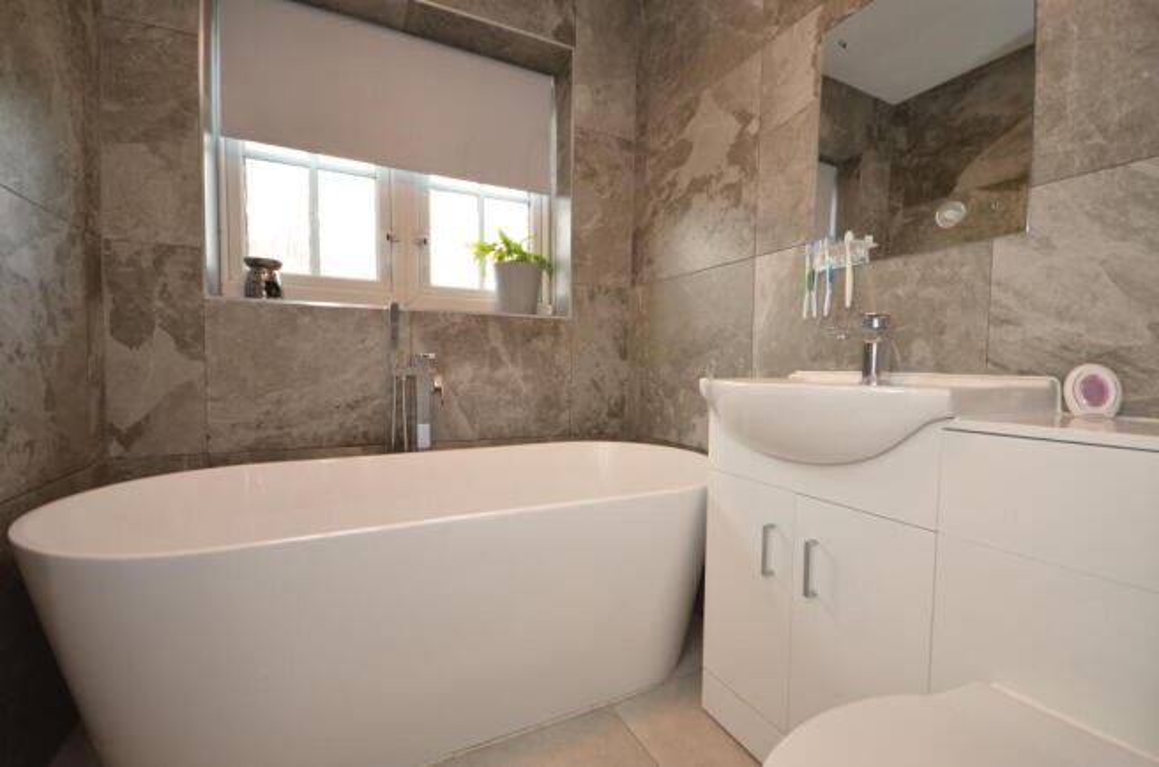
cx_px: 580
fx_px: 482
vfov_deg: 77.0
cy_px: 384
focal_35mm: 15
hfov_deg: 100.5
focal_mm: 10
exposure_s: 1/60
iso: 280
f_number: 4
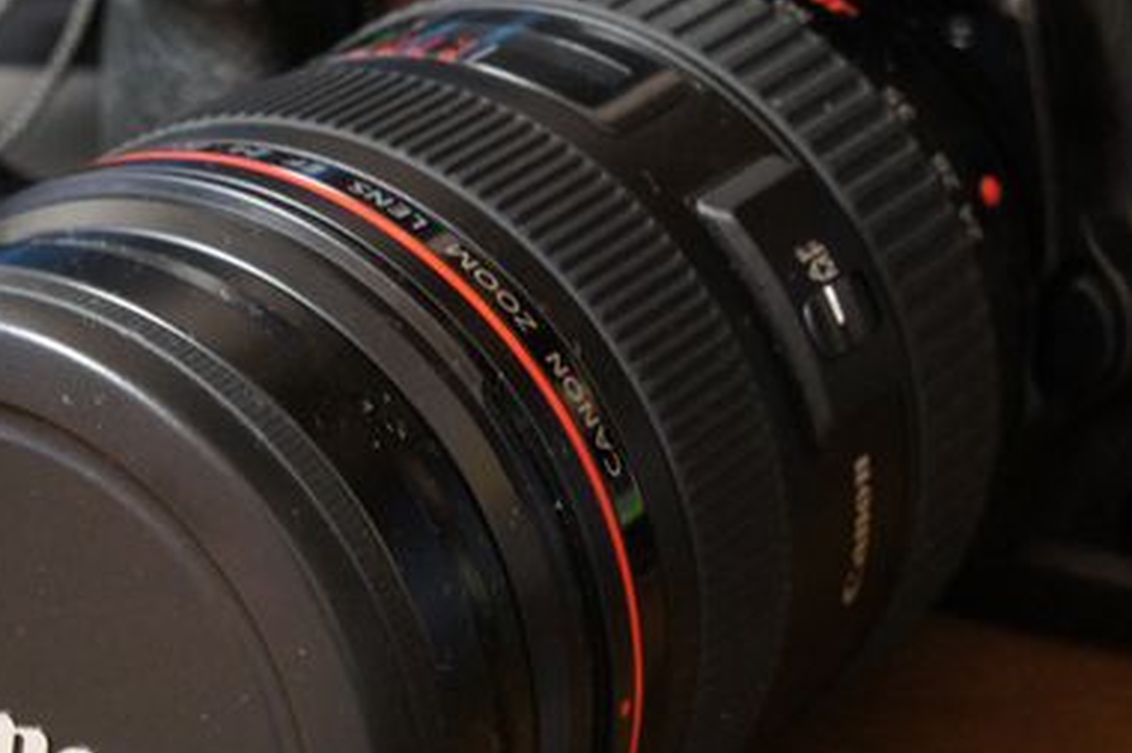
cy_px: 387
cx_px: 459
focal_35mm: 139
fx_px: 4369
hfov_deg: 14.8
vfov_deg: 9.9
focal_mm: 44
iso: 1600
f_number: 9
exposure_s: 1/2.5
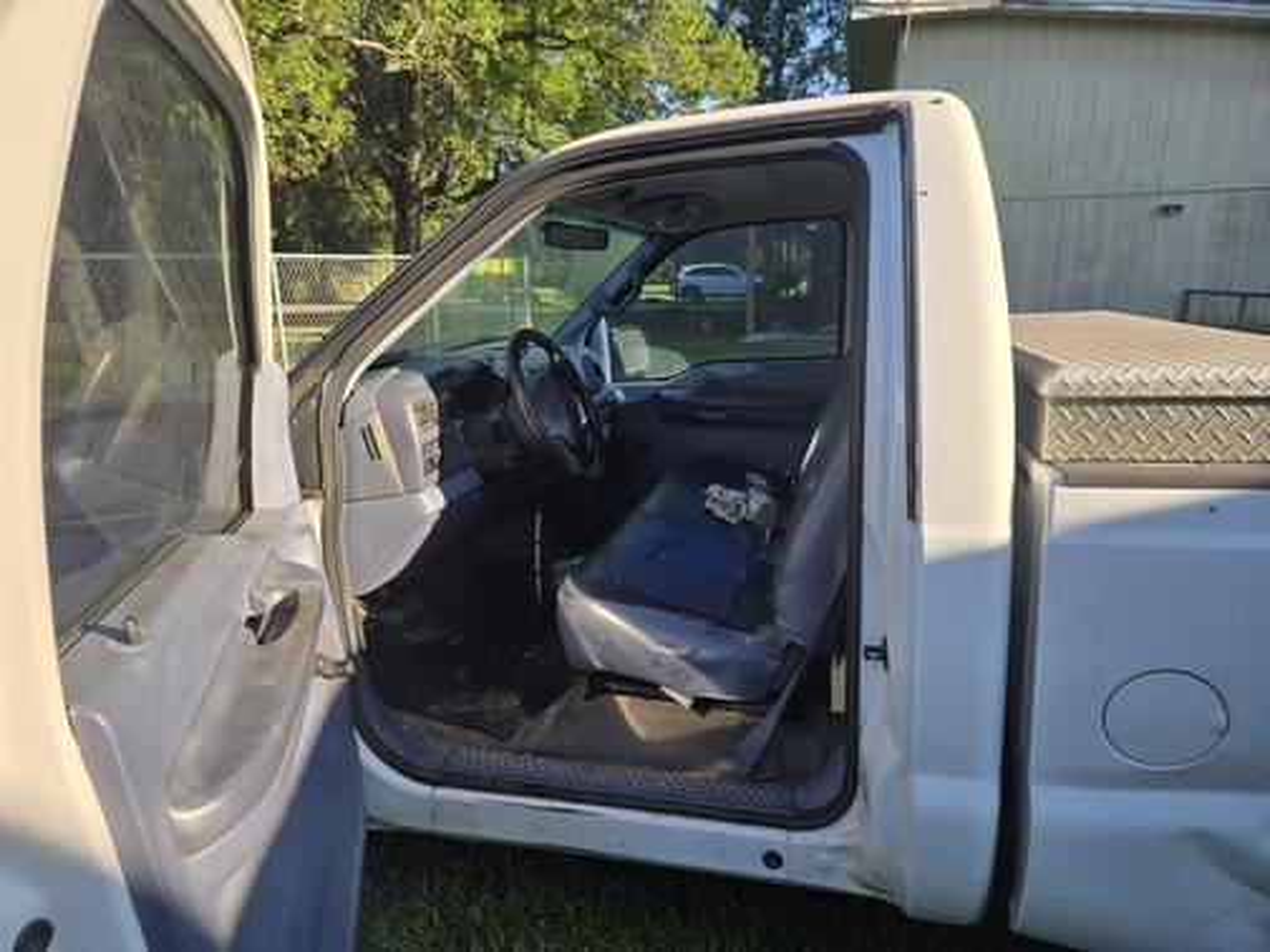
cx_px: 635
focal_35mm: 23
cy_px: 476
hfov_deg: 73.9
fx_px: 844
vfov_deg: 58.9
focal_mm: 5.4
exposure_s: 1/892
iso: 25
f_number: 1.8
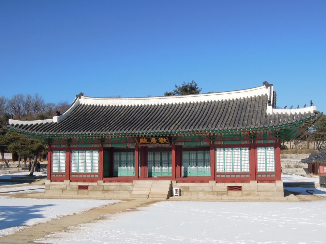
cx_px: 163
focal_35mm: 40
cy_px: 122
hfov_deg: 46.8
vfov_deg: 36.0
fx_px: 377
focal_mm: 7.2
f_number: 4.6
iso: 160
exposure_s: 1/1250
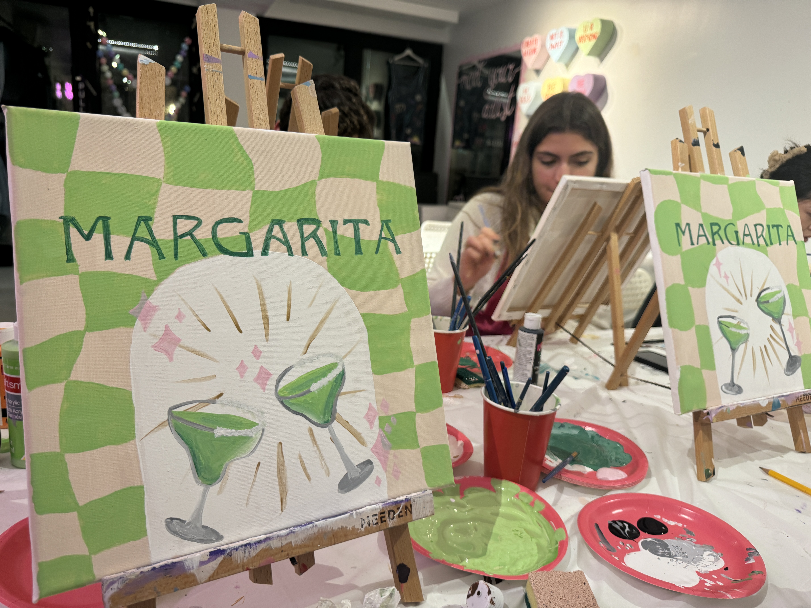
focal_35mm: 24
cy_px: 304
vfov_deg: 56.8
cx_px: 406
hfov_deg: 71.6
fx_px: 562
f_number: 1.78
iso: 125
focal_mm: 6.76
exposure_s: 1/60
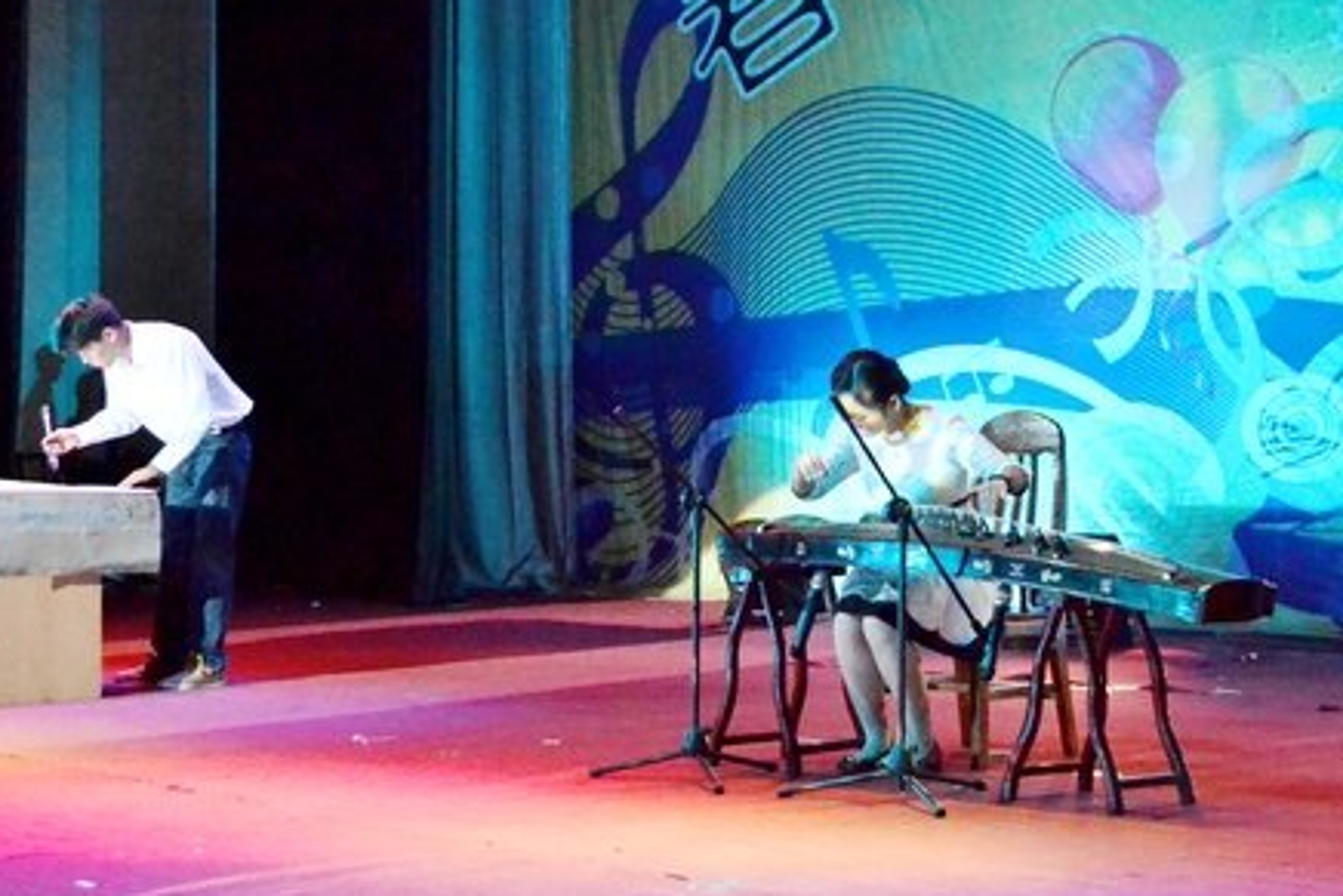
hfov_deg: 30.5
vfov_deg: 20.6
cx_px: 613
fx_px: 2463
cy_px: 314
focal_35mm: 66
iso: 3200
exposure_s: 1/100
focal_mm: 32
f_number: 4.8
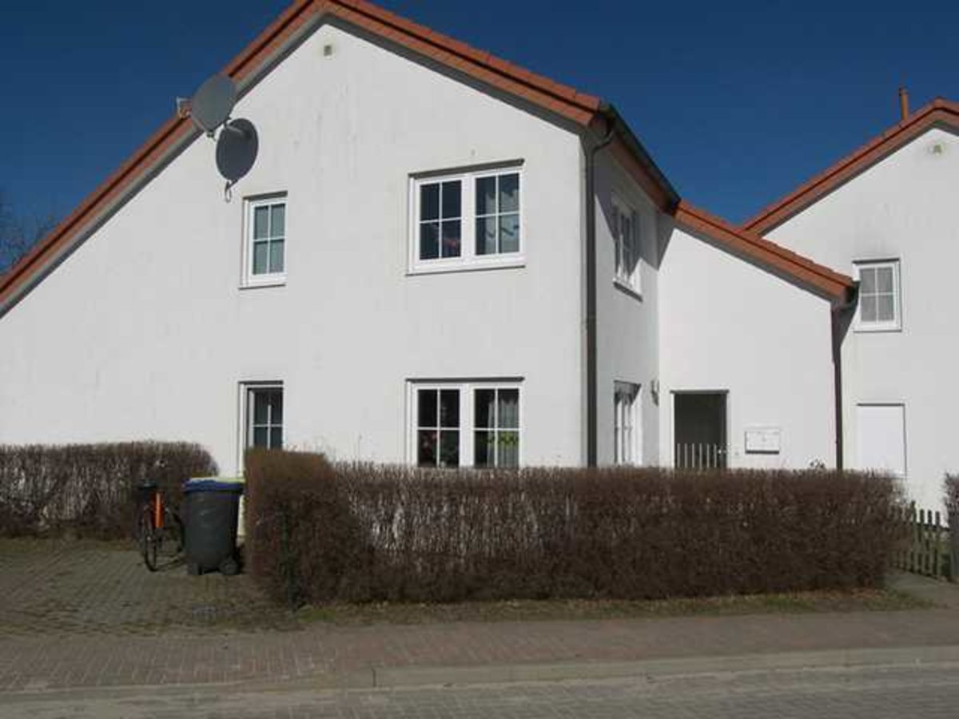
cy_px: 360
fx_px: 803
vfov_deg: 48.2
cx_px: 480
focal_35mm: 29
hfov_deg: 61.7
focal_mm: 6.2
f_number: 5
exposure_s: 1/1000
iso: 50
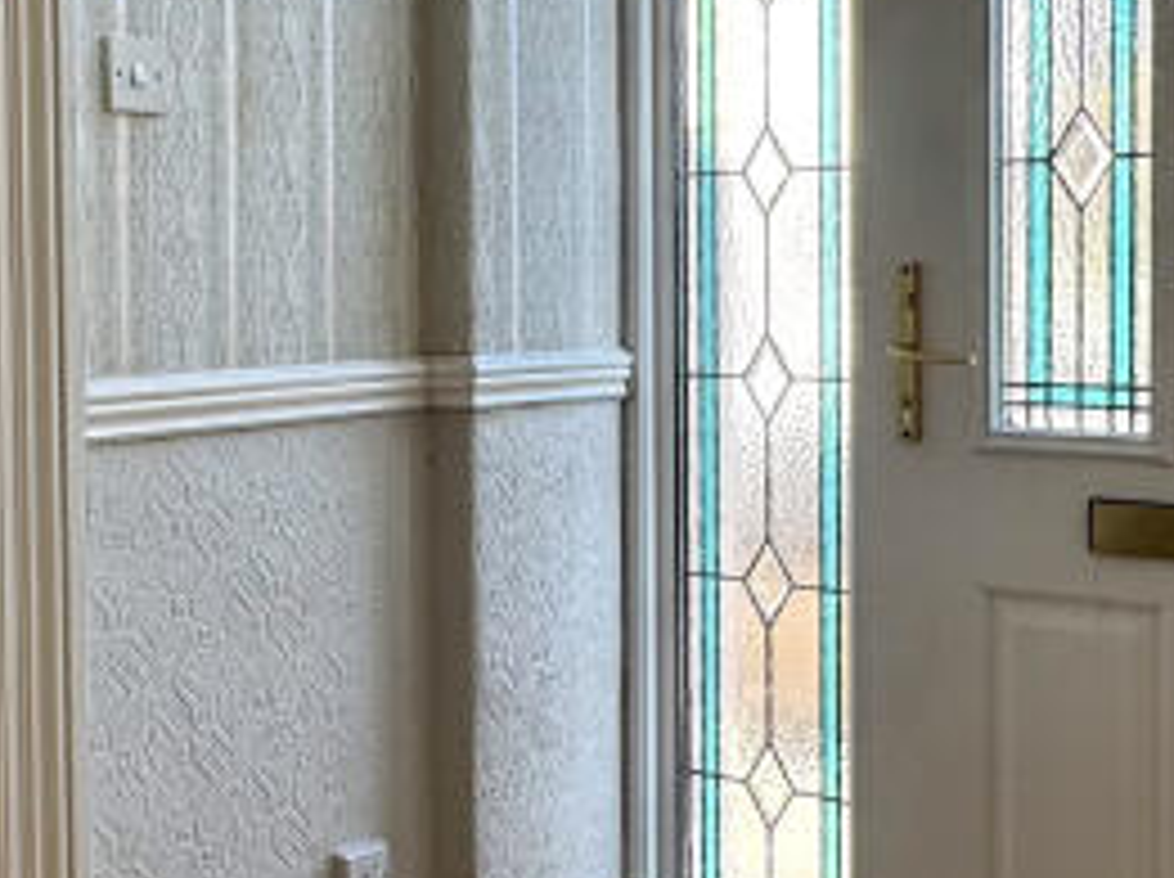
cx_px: 274
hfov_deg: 34.2
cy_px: 329
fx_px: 1863
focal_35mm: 55
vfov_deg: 26.4
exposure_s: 1/132
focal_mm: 2.22
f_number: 2.2
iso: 40
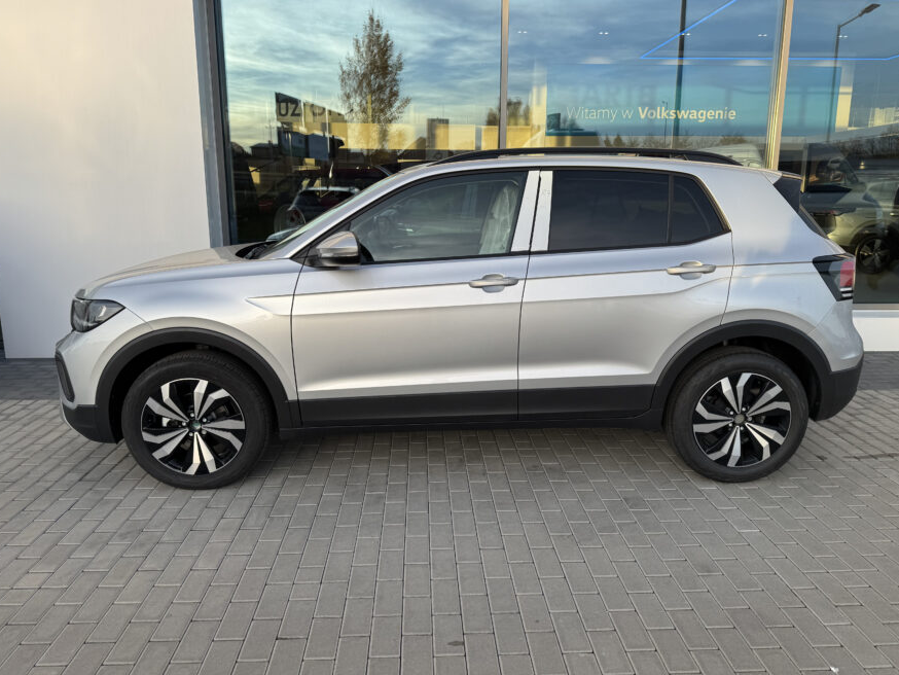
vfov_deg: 54.9
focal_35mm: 25
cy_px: 327
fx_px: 649
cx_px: 445
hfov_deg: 69.4
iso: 80
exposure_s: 1/966
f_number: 1.78
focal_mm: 6.76
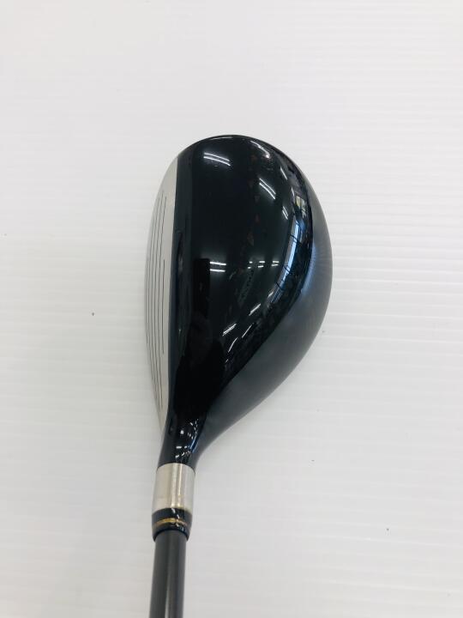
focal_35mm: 28
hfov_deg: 49.7
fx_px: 499
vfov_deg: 63.4
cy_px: 309
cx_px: 232
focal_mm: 3.99
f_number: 1.8
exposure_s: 1/120
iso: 40
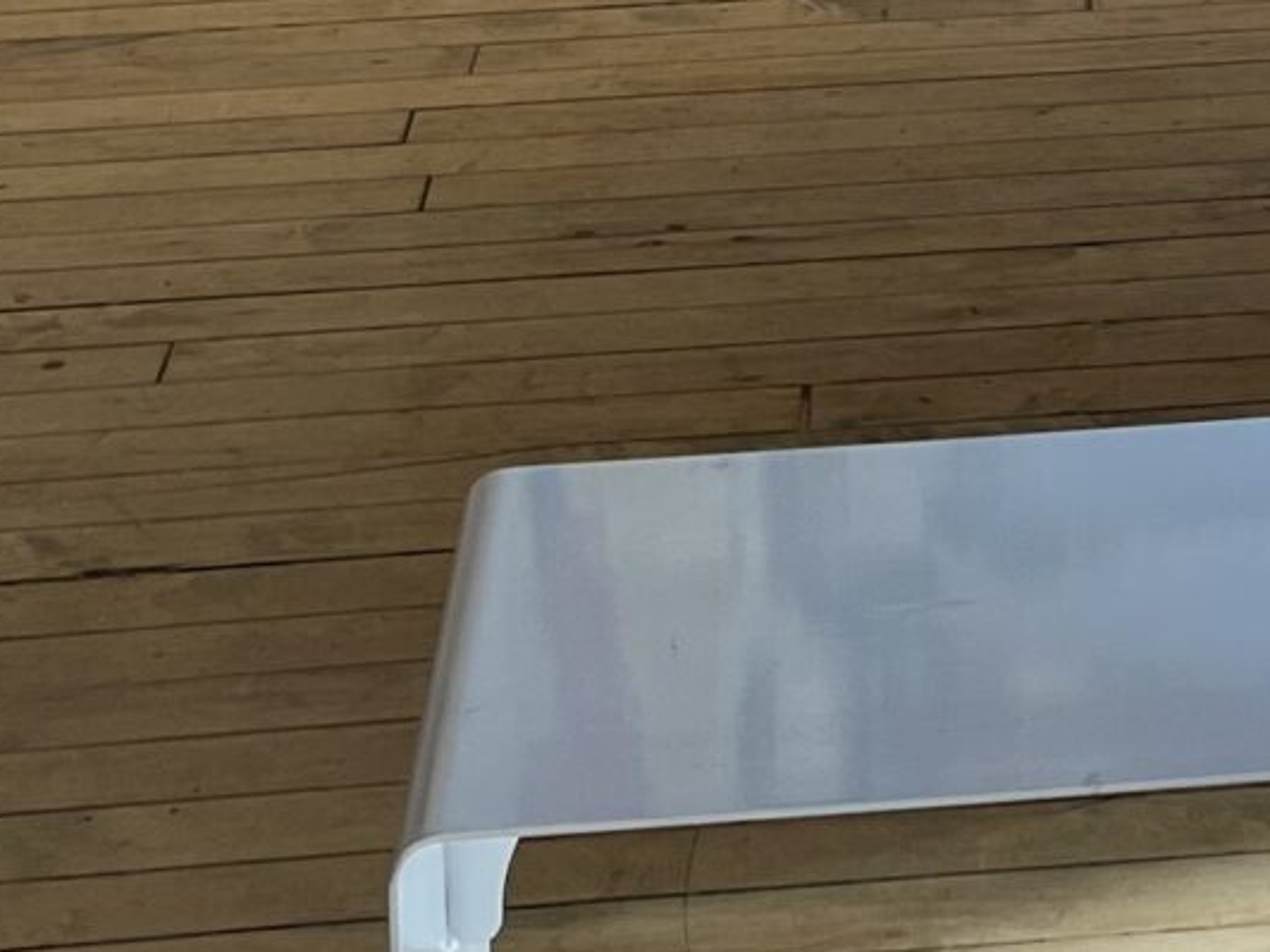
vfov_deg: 10.8
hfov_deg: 15.4
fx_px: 4586
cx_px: 1397
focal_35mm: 125
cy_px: -1002
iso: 50
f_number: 1.6
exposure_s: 1/170
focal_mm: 5.1
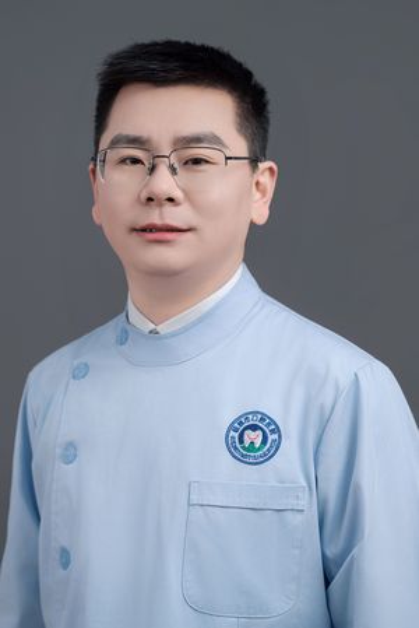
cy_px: 314
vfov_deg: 28.8
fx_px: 1220
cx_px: 210
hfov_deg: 19.5
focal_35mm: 70
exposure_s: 1/125
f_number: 5.6
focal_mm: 70
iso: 320
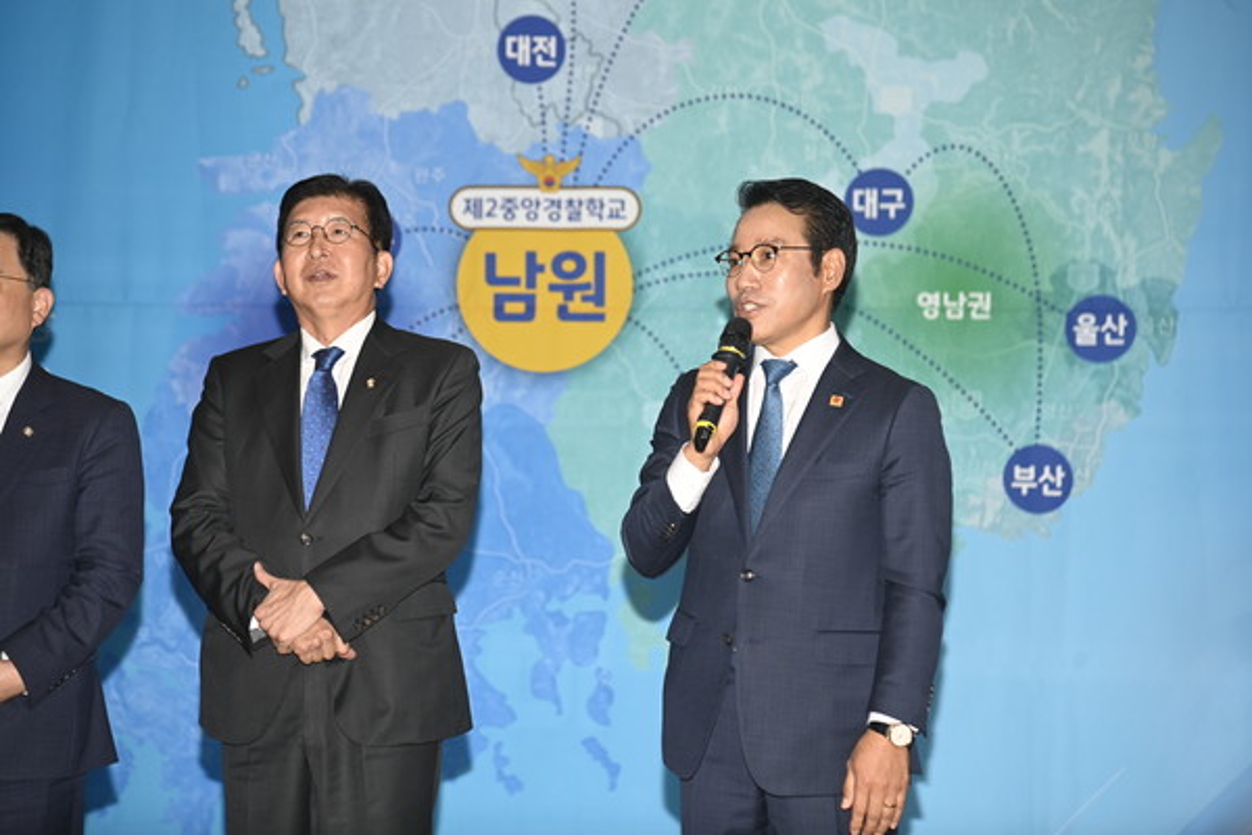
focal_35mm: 105
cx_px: 626
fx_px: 3651
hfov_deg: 19.5
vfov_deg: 13.0
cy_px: 418
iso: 400
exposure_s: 1/250
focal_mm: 105
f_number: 4
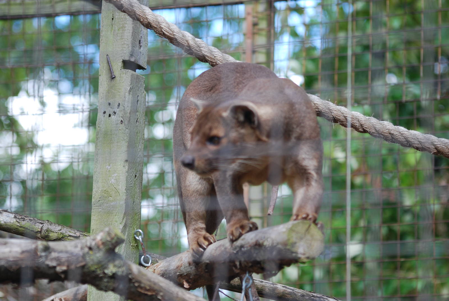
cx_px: 224
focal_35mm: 165
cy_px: 150
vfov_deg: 8.3
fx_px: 2060
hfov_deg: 12.4
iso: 200
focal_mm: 110
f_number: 4.2
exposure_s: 1/250
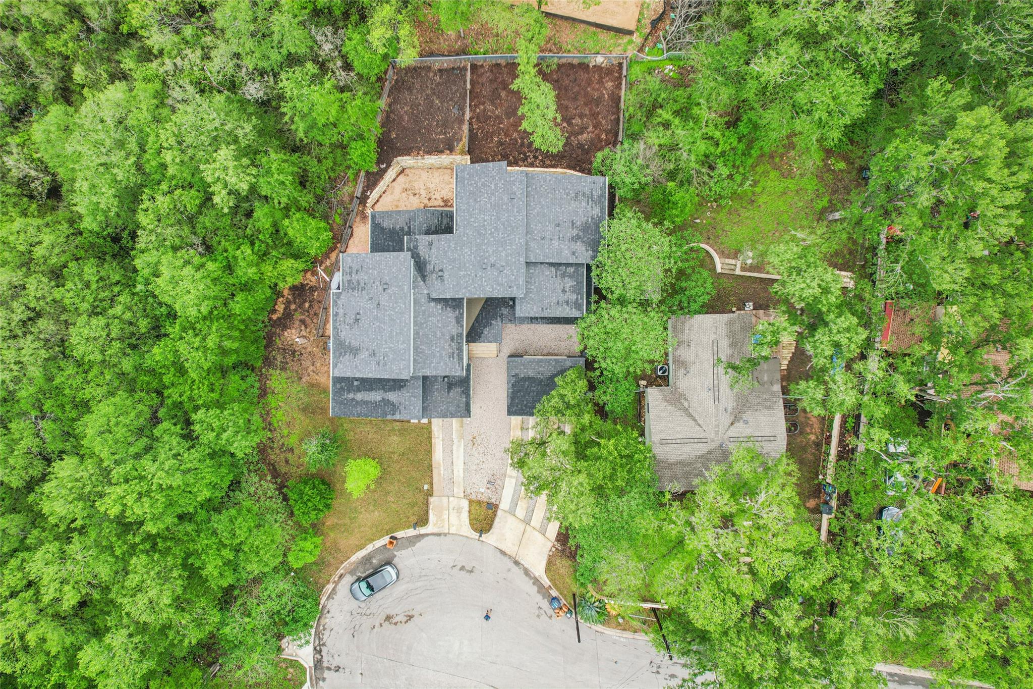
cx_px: 516
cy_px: 344
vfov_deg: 57.2
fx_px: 631
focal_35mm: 22
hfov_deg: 78.6
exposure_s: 1/125
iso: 100
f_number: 2.8
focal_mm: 8.4
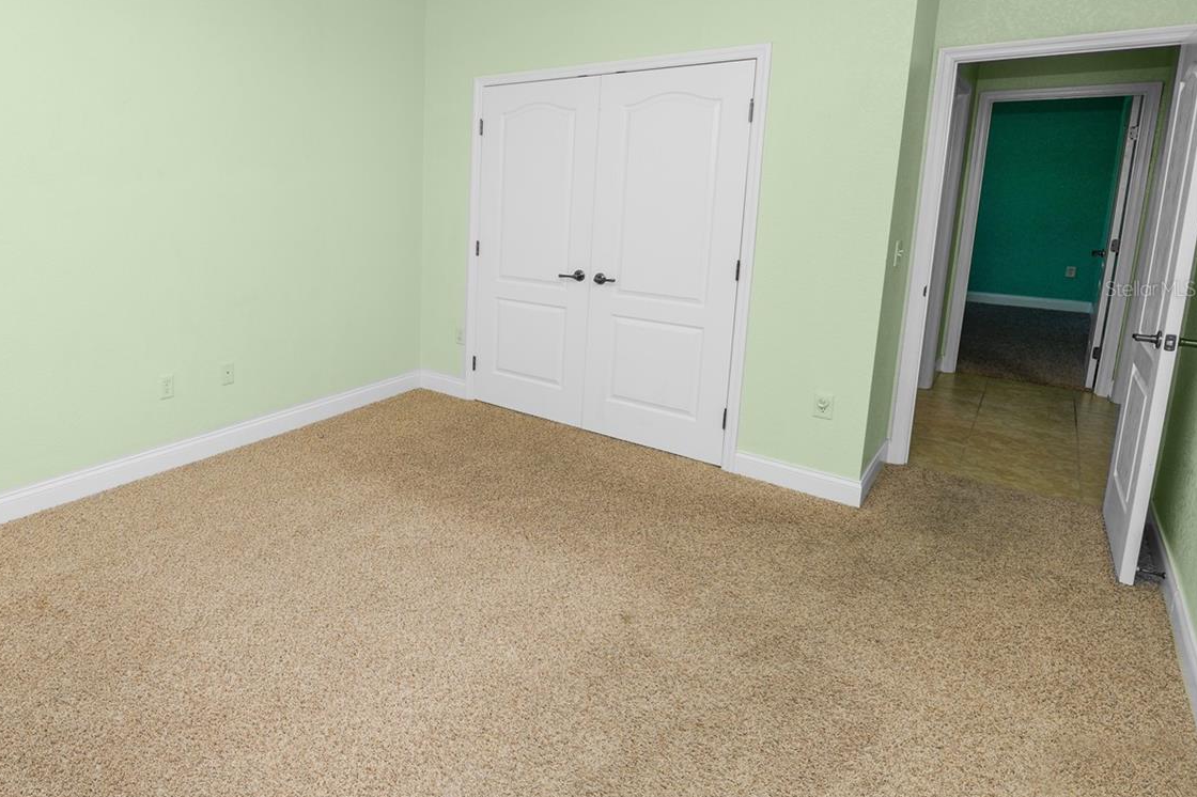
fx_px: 665
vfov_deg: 60.9
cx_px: 345
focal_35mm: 20
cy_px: 288
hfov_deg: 79.5
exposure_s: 1/60
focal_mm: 14
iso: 250
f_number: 6.3
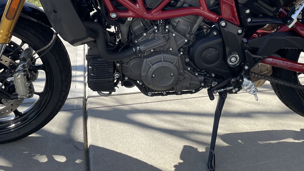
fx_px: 379
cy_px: 16
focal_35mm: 47
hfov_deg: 43.5
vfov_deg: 24.7
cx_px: 182
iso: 32
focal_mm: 4.2
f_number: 1.6
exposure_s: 1/1182
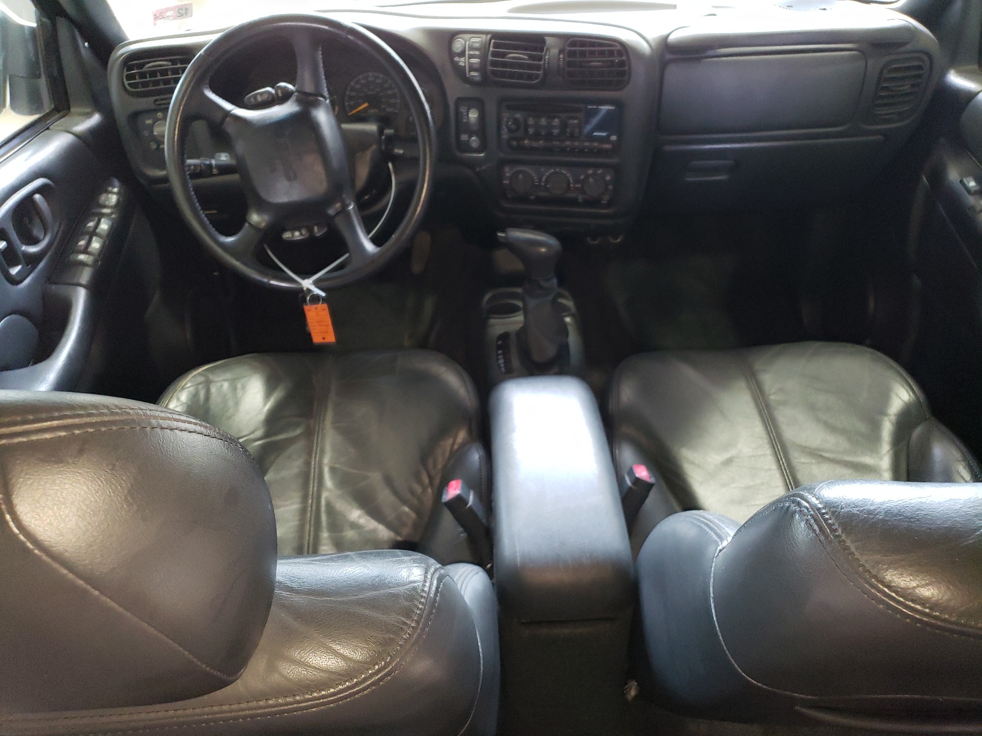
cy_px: 368
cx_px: 491
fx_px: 738
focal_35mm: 26
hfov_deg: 67.3
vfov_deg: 53.1
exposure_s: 1/30
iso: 285
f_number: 1.5
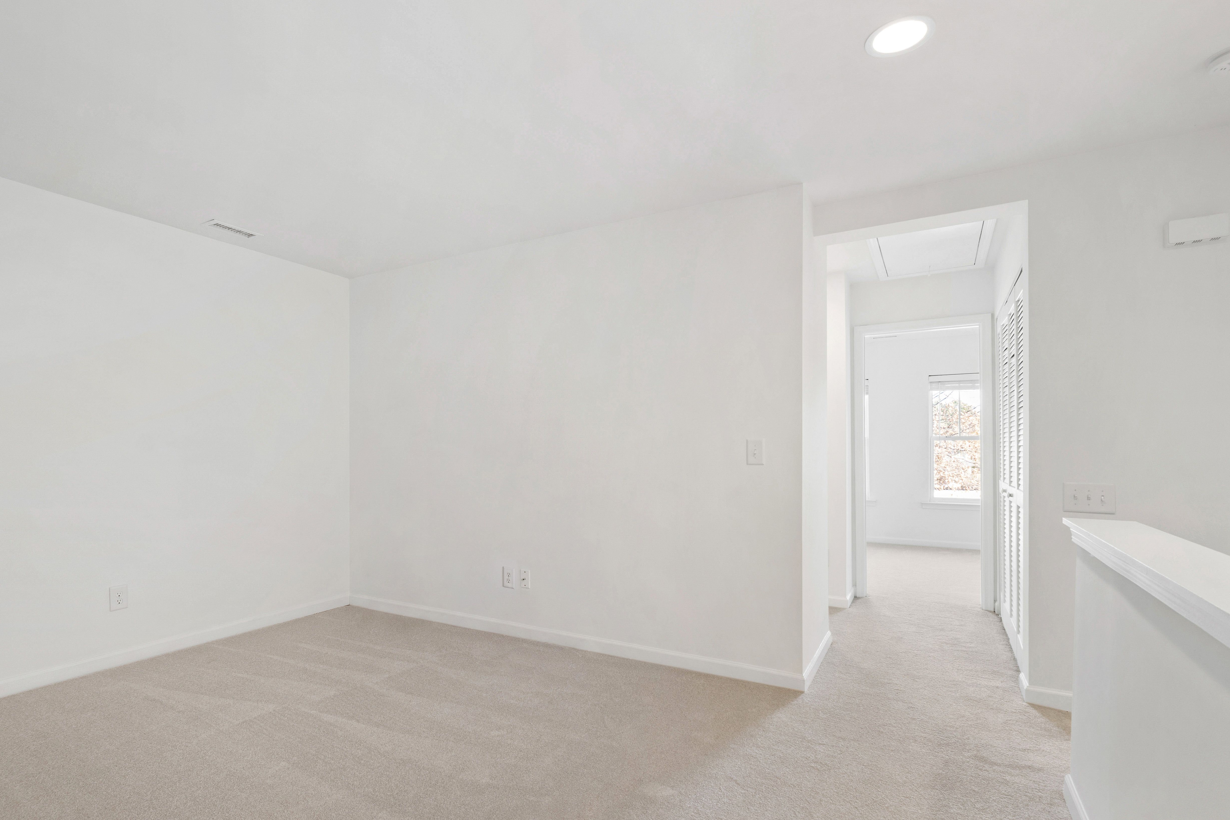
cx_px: 564
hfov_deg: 93.1
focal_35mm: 17
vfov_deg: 70.4
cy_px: 435
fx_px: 581
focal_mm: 10
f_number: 8
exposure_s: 1/1.25
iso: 100
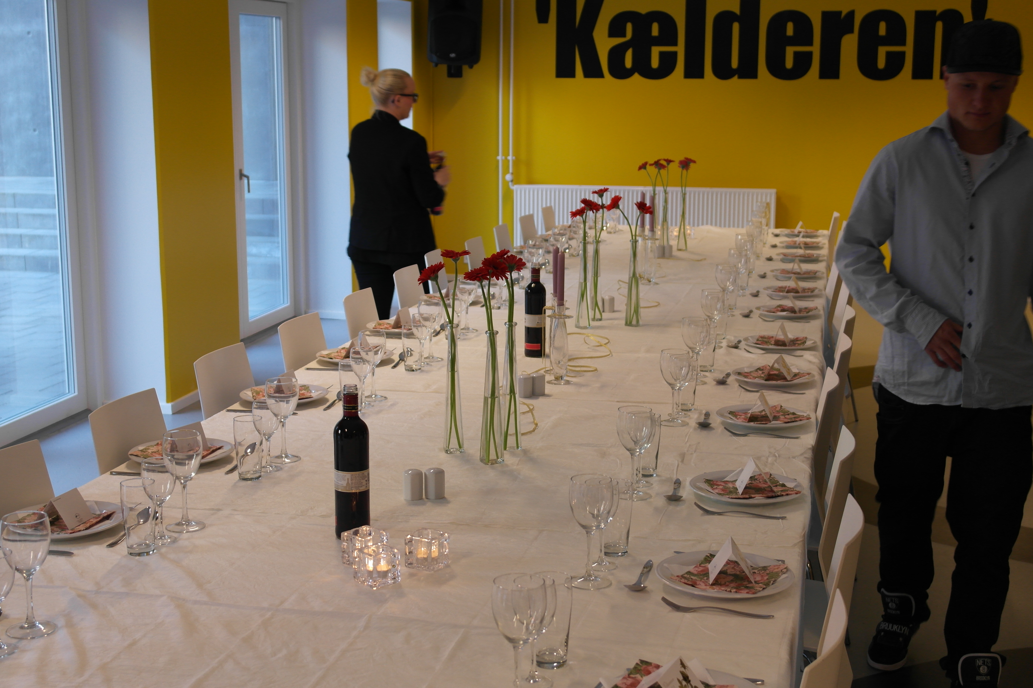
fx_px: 1521
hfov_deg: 37.5
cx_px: 516
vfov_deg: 25.5
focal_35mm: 53
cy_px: 344
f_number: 4.5
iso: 400
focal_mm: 35
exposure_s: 1/30
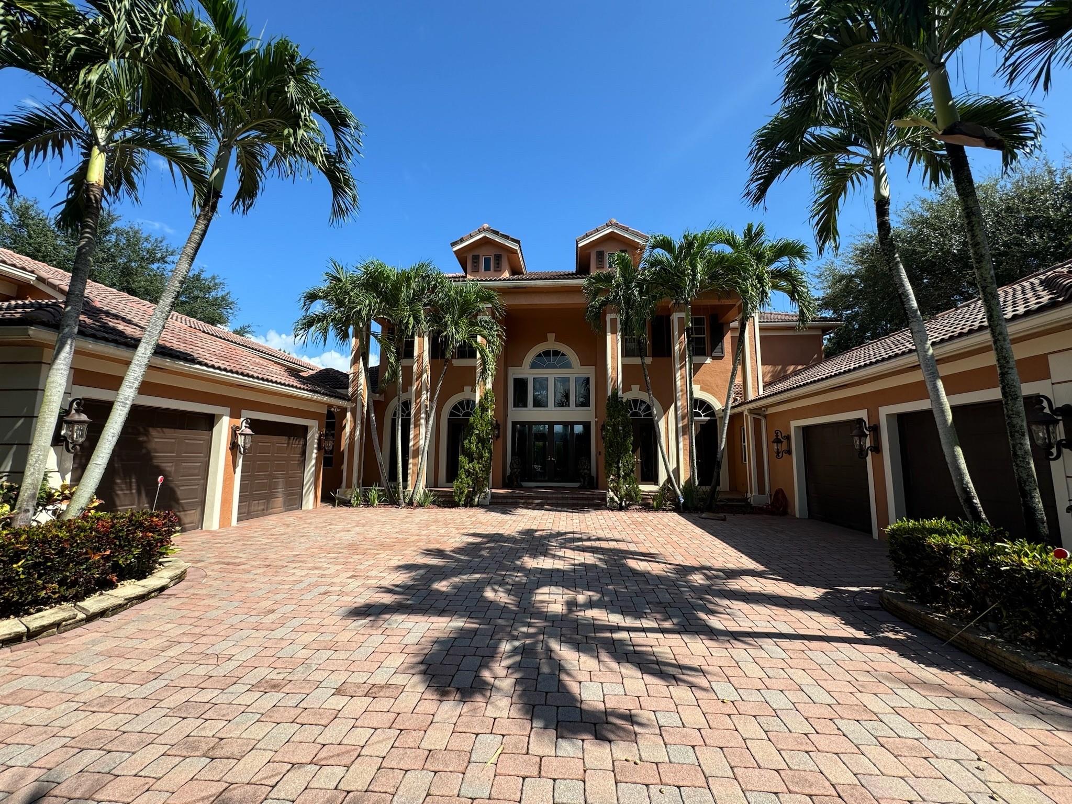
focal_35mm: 14
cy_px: 402
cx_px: 536
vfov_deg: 85.7
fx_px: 434
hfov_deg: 102.1
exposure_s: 1/968
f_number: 2.2
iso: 40
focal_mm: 2.22
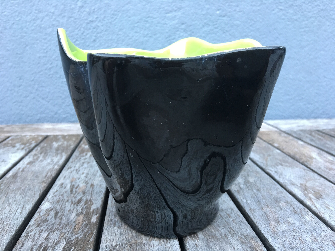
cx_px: 168
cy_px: 126
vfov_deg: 48.2
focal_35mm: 29
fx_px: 281
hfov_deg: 61.7
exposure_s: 1/17
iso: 50
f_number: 2.2
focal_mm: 4.15
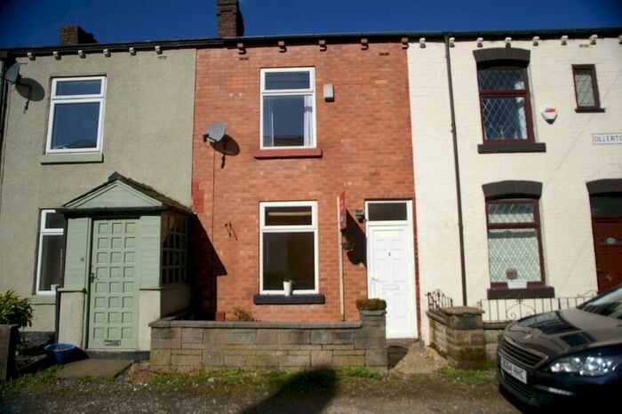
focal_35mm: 21
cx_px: 311
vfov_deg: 59.4
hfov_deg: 81.2
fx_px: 363
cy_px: 207
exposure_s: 1/4000
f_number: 2.8
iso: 200
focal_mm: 14
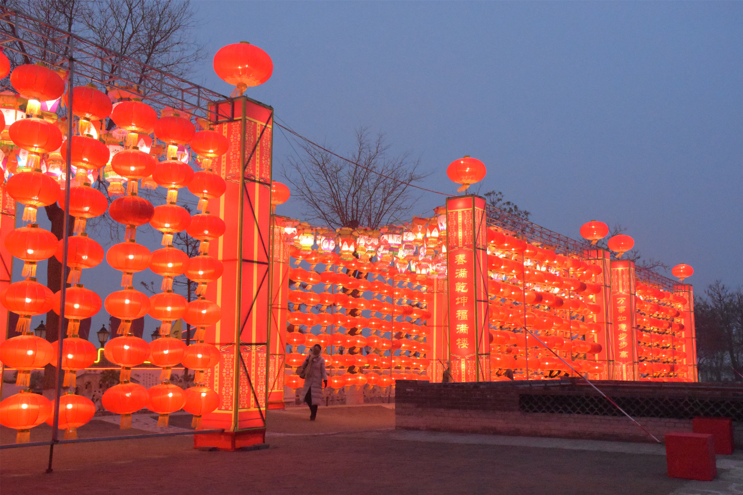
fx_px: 836
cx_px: 372
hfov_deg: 47.9
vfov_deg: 33.0
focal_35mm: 40
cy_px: 248
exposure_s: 1/250
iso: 10000
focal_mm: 27
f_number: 8
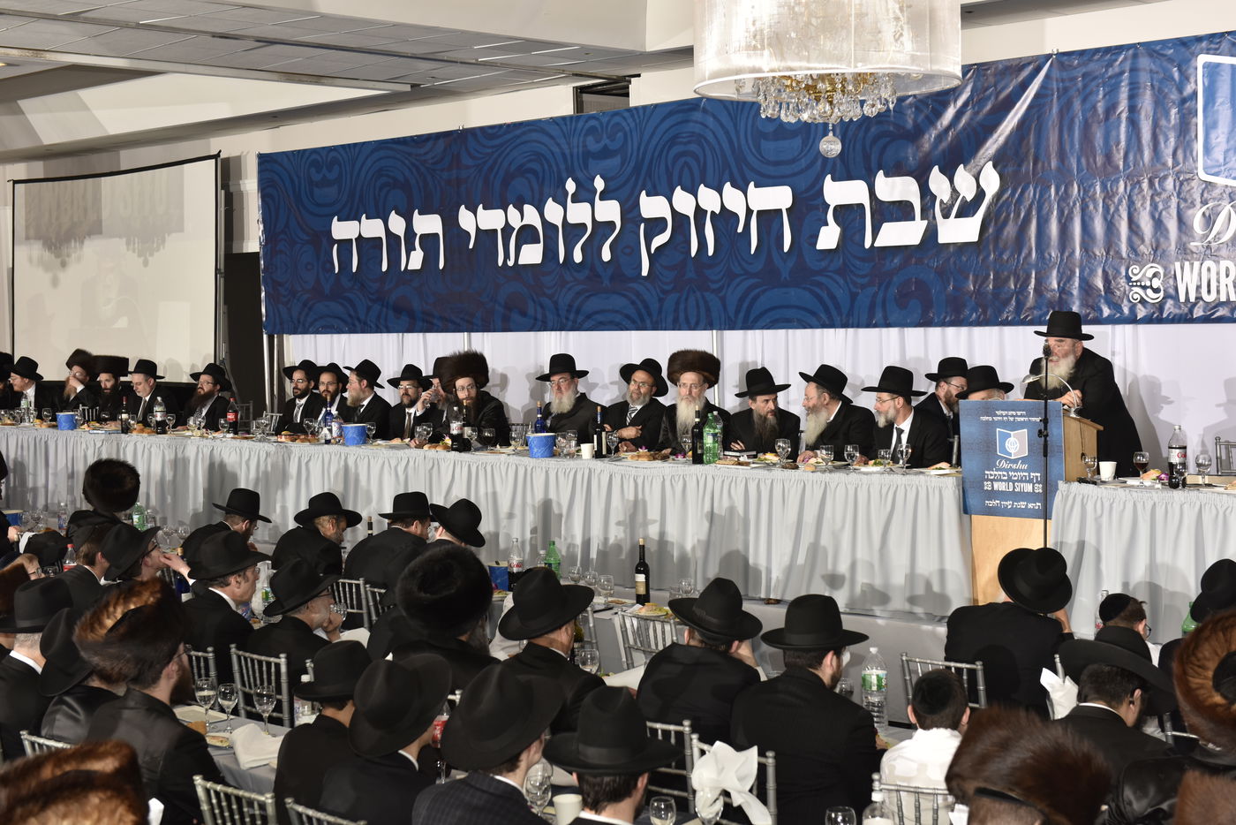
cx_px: 618
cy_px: 412
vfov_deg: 24.6
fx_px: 1889
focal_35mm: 55
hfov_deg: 36.2
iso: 400
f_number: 5
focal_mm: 55
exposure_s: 1/125
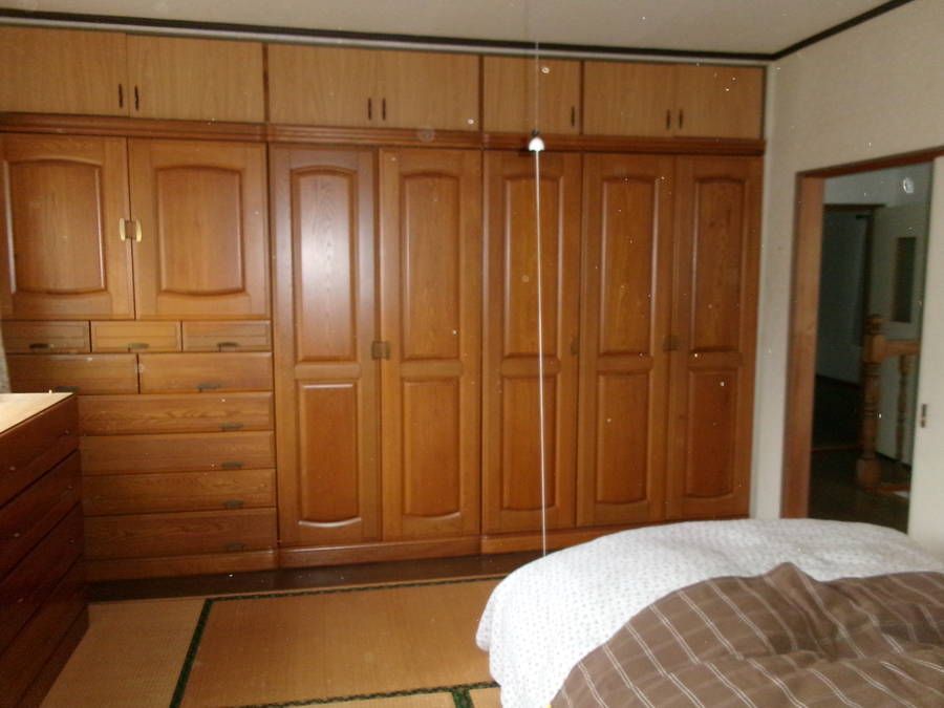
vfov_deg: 49.7
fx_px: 764
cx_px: 472
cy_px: 354
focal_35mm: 28
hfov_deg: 63.4
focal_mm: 5.1
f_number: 3.9
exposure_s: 1/34
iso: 714
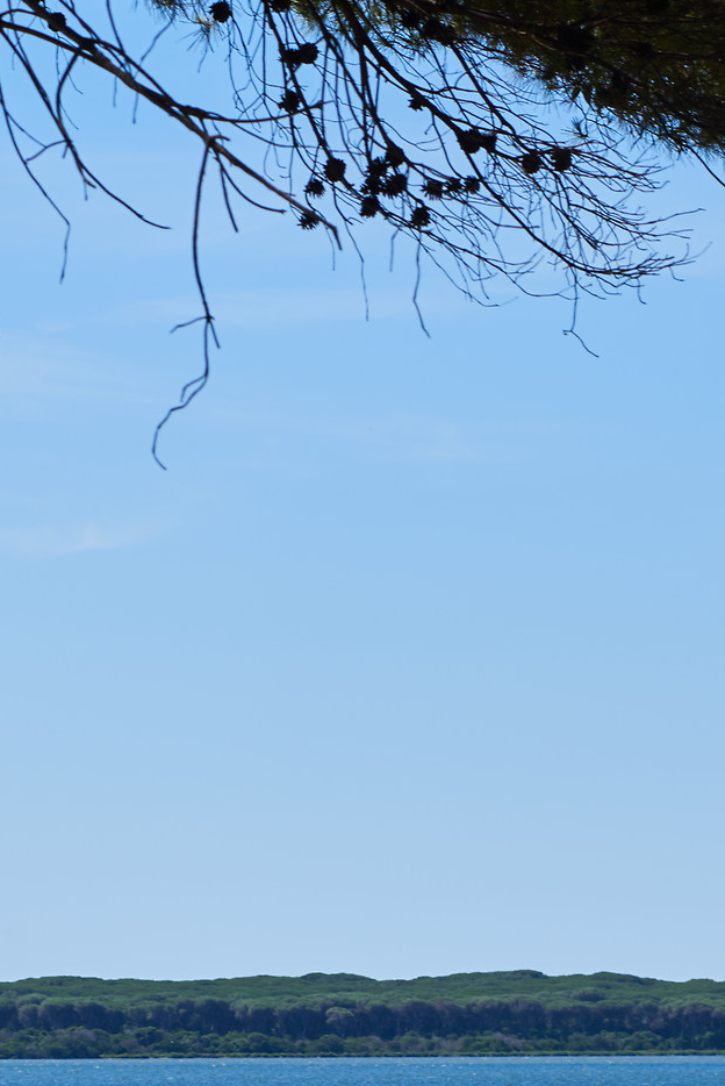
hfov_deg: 5.6
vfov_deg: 8.4
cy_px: 1129
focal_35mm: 244
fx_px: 7359
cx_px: 329
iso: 100
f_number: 8
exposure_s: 1/160
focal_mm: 95
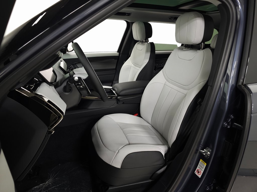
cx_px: 128
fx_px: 171
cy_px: 96
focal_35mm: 23
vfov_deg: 58.9
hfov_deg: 73.9
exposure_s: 1/60
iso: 100
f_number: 1.7
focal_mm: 6.3
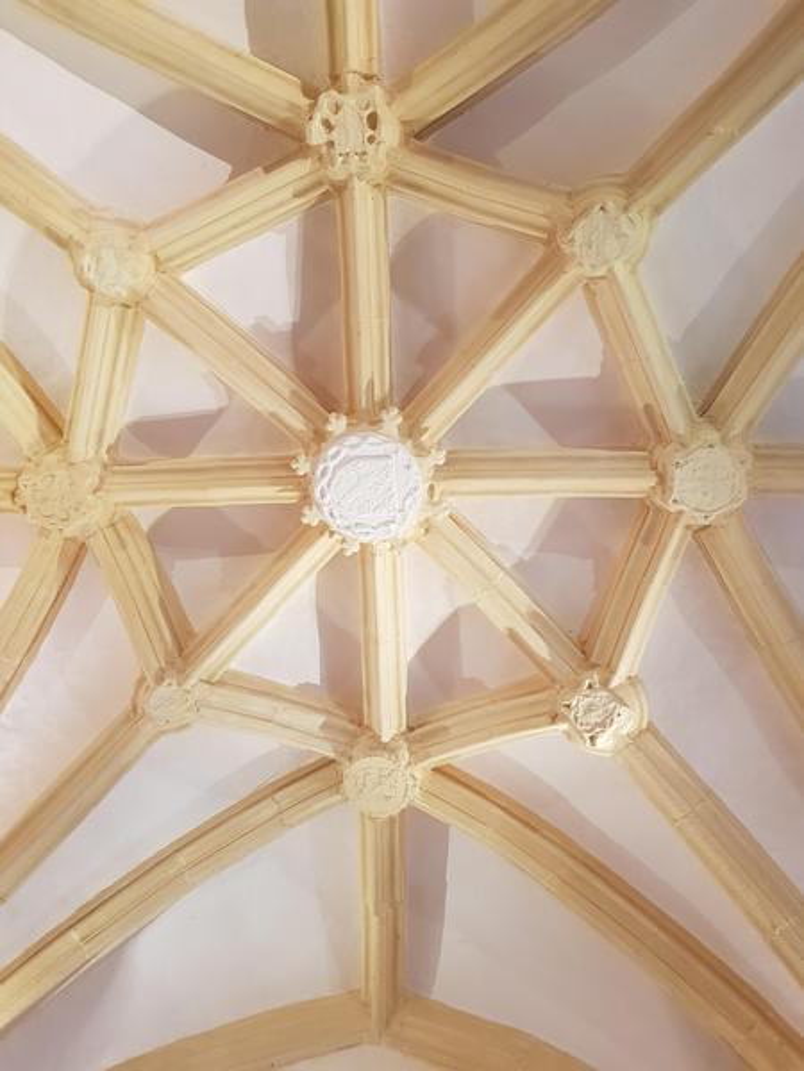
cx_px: 402
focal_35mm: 26
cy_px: 536
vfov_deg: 67.3
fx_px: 805
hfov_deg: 53.1
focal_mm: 4.2
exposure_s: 1/33
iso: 250
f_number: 1.7
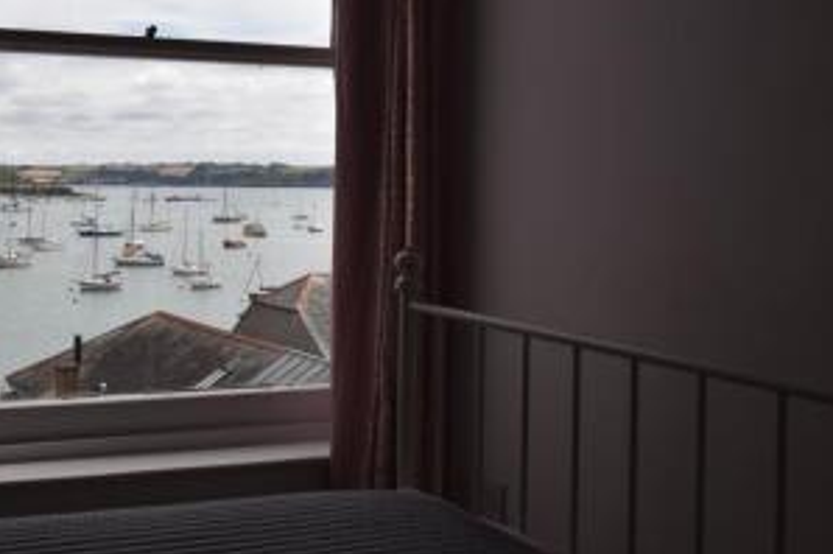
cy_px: 194
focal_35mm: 48
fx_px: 1109
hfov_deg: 39.8
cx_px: 190
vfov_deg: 27.9
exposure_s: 1/500
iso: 100
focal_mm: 20
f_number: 6.3
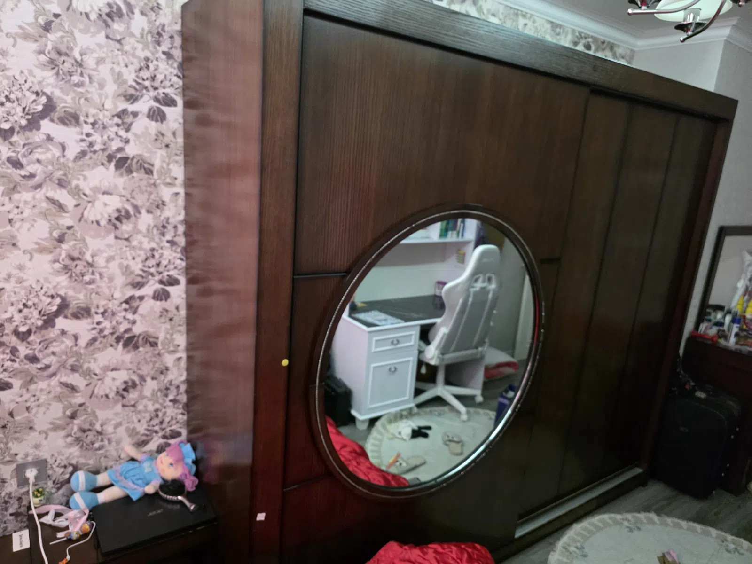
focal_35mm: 23
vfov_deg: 58.9
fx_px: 500
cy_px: 282
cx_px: 376
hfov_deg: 73.9
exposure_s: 1/100
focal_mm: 6.3
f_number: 1.7
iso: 2500
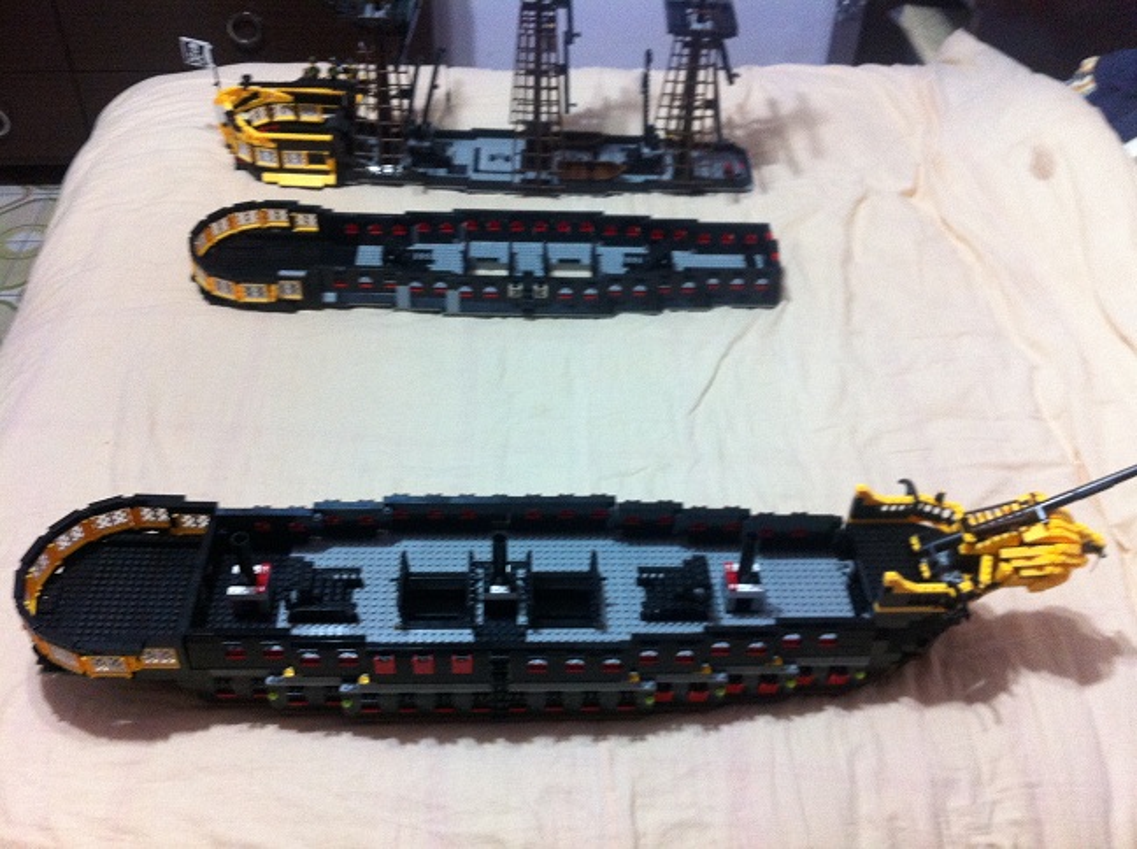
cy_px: 424
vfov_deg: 40.6
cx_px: 568
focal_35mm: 35
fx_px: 1148
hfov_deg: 52.7
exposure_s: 1/15
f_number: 2.8
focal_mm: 3.85
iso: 250
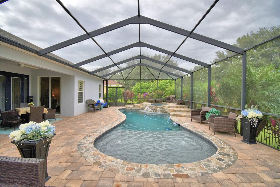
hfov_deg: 100.4
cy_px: 94
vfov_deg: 77.3
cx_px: 140
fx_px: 117
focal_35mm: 15
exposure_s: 1/500
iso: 110
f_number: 4.5
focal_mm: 10
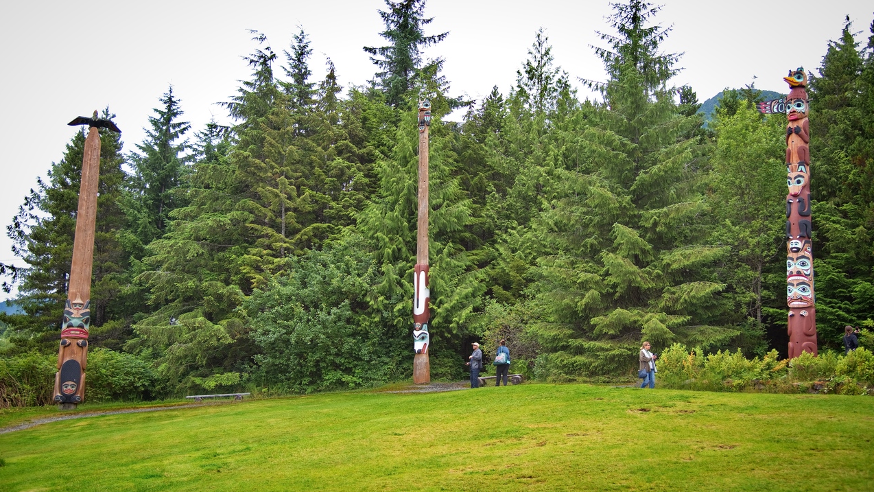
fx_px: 927
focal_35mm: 40
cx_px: 436
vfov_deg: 29.7
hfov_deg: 50.5
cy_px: 250
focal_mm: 38
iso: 180
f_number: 4
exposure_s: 1/80
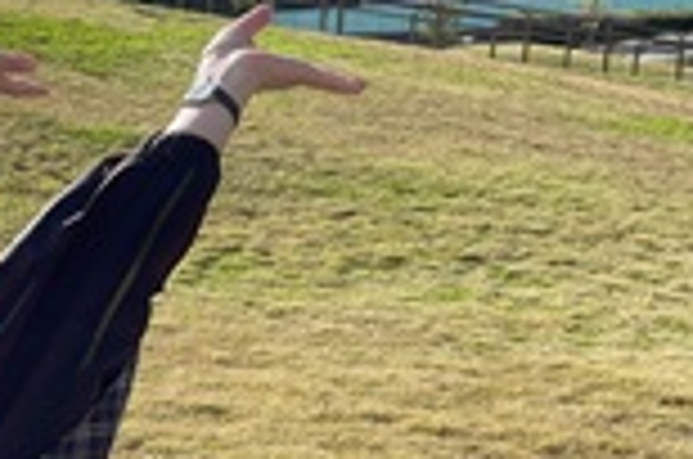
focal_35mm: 88
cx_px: -166
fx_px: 1690
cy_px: 412
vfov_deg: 15.3
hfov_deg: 21.3
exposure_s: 1/2132
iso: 32
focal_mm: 4.2
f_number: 1.6
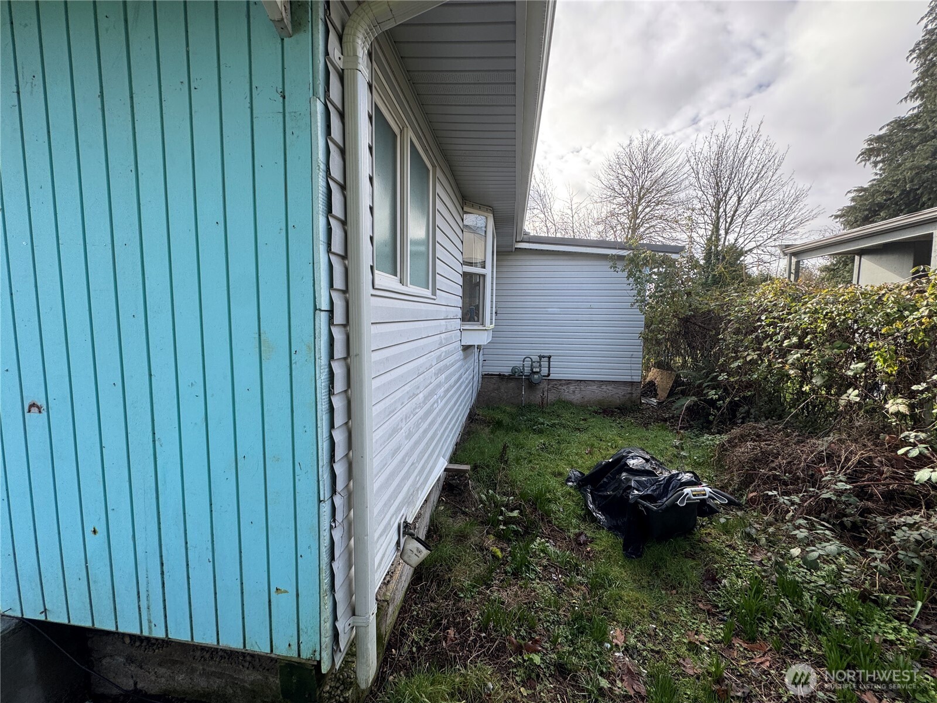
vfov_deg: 85.7
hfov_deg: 102.1
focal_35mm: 14
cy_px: 352
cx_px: 468
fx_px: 379
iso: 40
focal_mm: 2.22
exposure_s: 1/320
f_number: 2.2
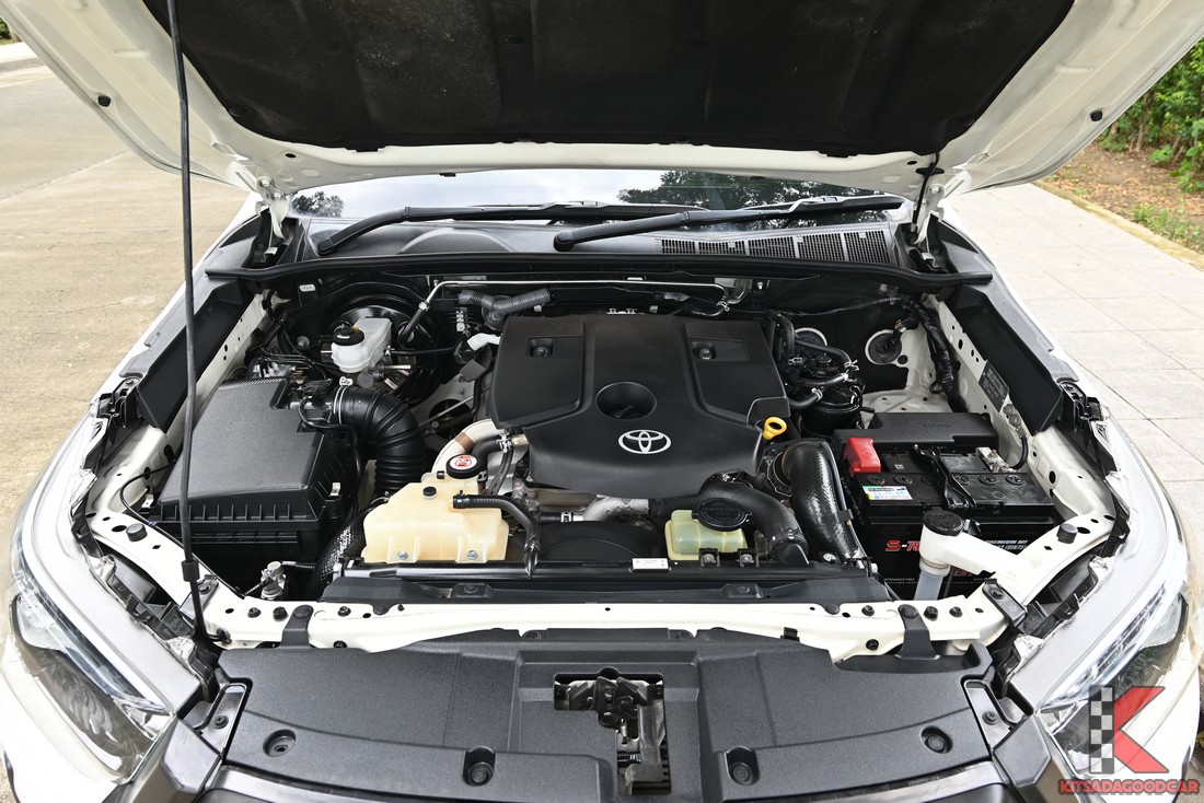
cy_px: 402
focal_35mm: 24
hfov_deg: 73.7
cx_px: 602
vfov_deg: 53.2
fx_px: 803
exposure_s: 1/45
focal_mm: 24
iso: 100
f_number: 6.7
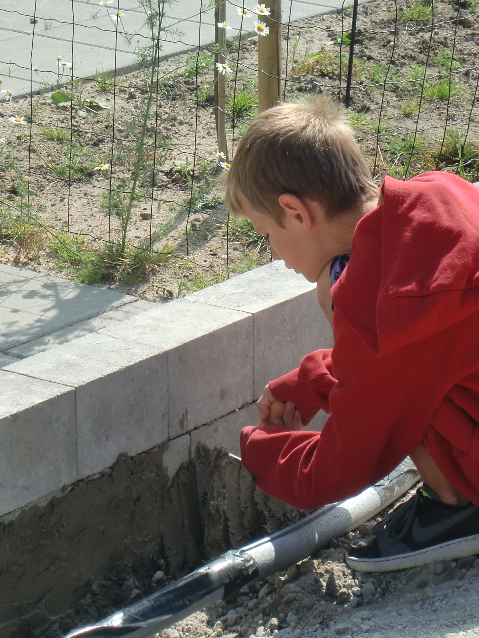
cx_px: 224
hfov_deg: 9.8
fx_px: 2804
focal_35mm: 152
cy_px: 301
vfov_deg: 13.0
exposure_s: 1/250
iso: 64
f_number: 5.9
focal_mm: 18.6
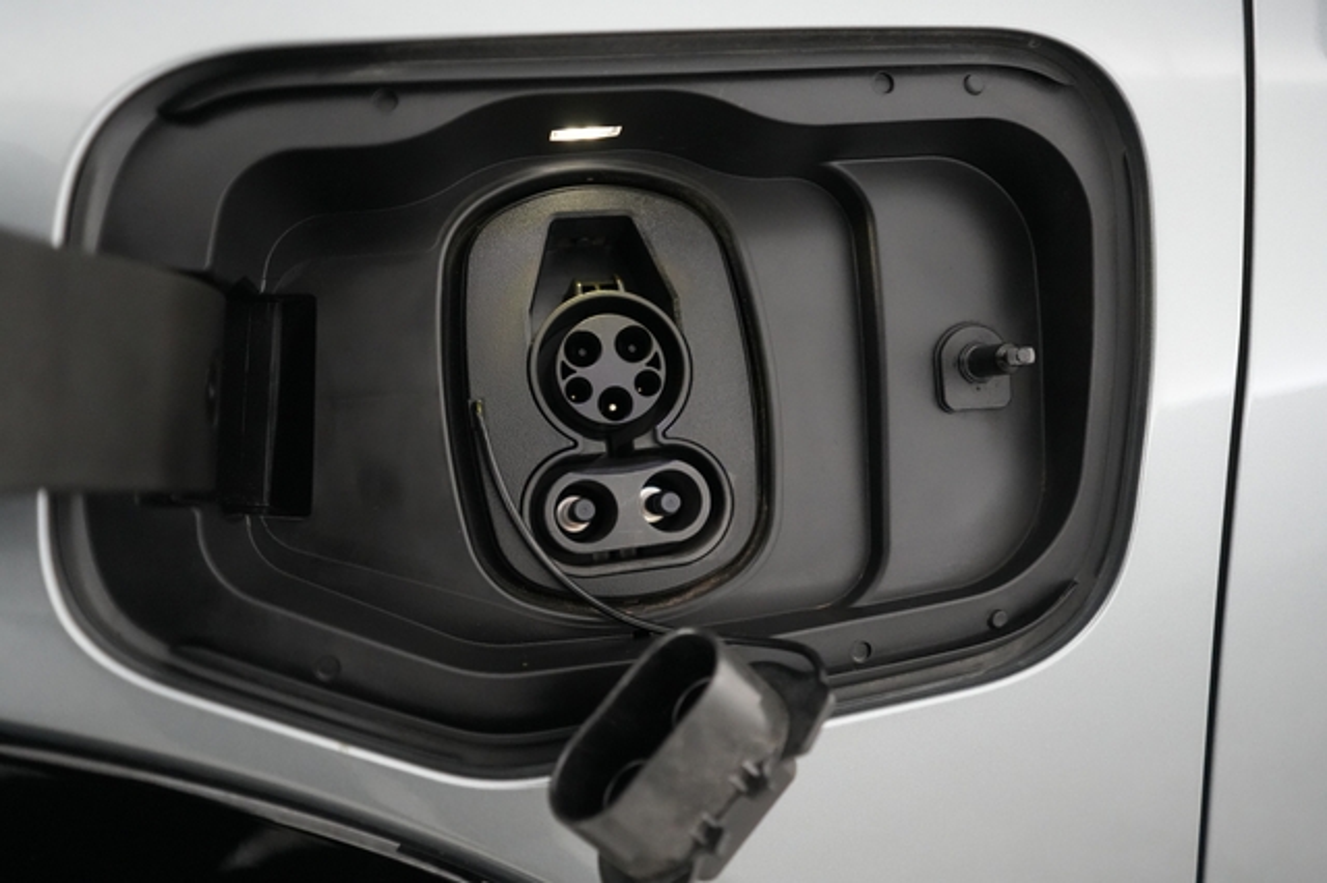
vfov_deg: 46.4
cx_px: 664
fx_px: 1032
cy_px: 442
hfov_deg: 65.5
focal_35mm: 28
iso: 8000
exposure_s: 1/160
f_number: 2.8
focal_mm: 28
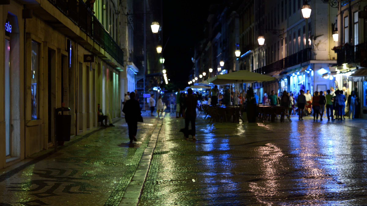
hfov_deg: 24.6
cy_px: 117
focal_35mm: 87
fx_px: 842
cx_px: 184
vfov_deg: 14.0
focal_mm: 55
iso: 200
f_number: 4.5
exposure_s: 1/10
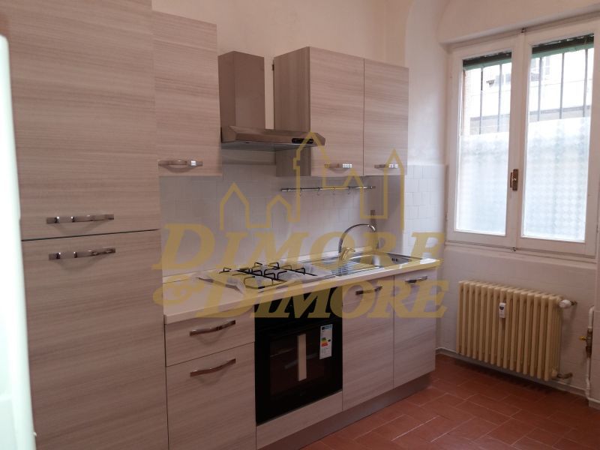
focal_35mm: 28
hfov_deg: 63.4
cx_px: 300
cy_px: 225
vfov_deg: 49.7
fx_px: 485
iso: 64
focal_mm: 3.7
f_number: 1.9
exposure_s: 1/38
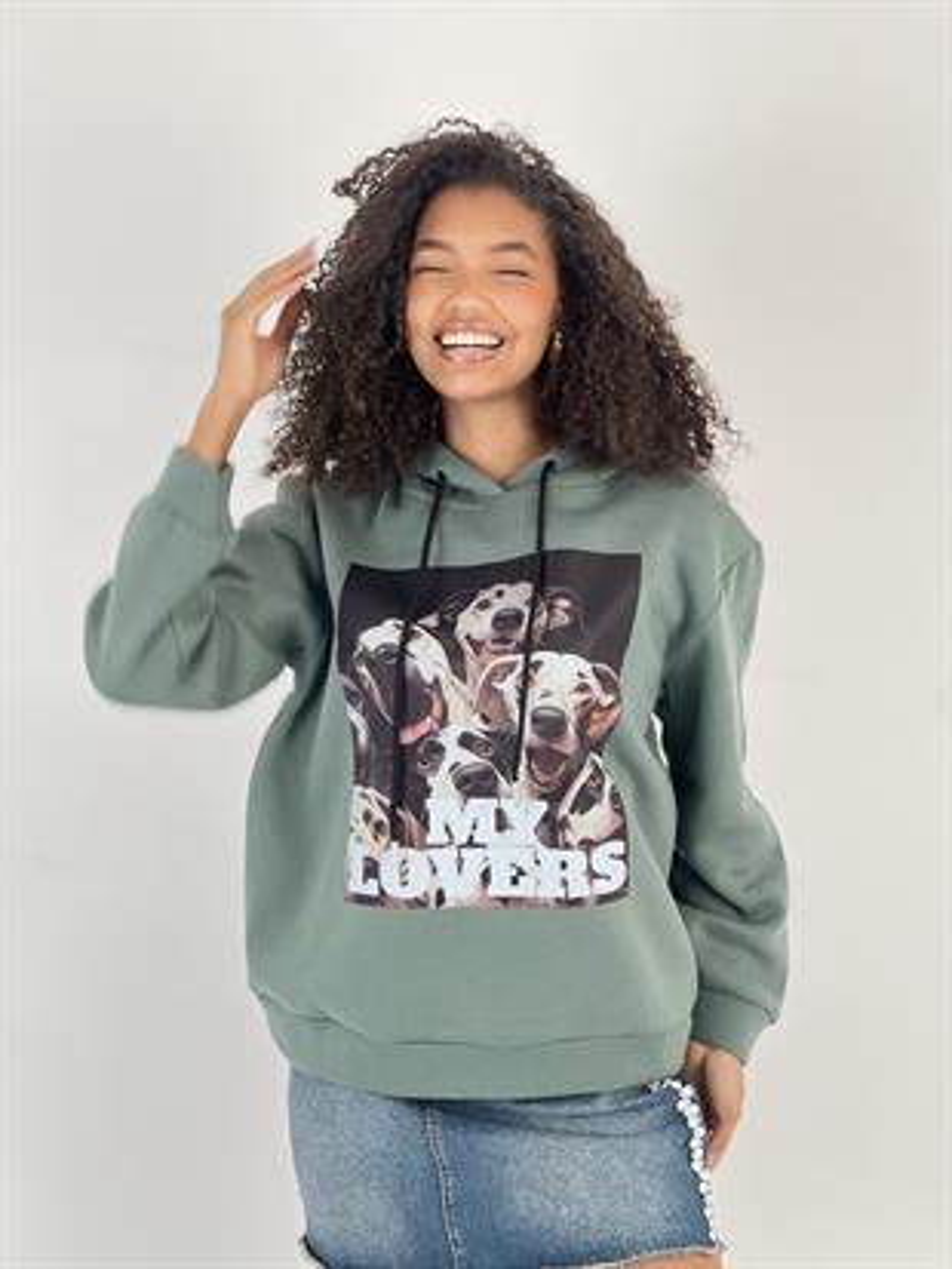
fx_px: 2822
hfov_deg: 19.1
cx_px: 476
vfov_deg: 25.3
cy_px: 634
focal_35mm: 77
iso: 64
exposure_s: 1/100
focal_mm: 9
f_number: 2.8
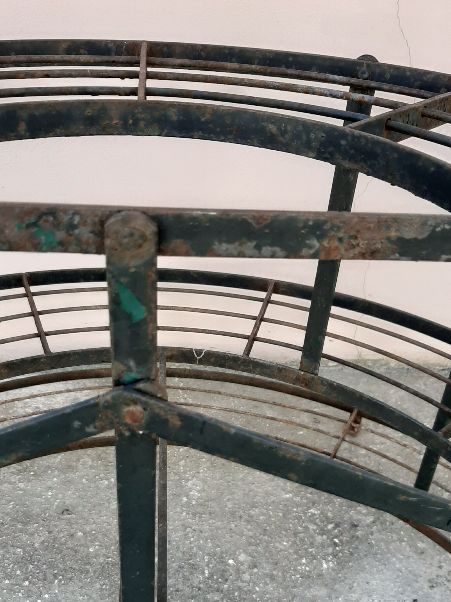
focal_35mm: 35
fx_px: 608
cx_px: 205
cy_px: 371
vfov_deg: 52.1
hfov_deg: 40.7
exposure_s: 1/285
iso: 40
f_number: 1.7
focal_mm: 3.93
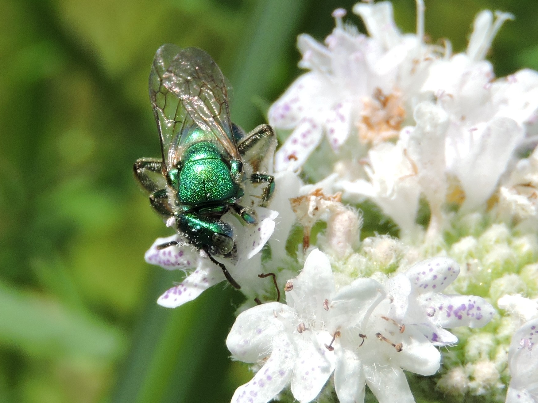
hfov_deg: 18.5
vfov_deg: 14.0
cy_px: 201
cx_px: 269
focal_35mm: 106
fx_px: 1648
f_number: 4.8
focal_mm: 18.8
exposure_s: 1/640
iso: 100
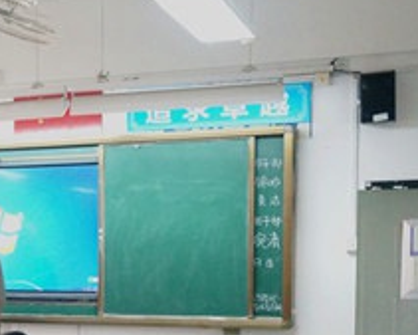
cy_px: 304
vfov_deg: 18.0
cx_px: -107
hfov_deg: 20.9
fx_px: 1042
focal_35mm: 84
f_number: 5.6
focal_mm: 23
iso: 3200
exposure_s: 1/125
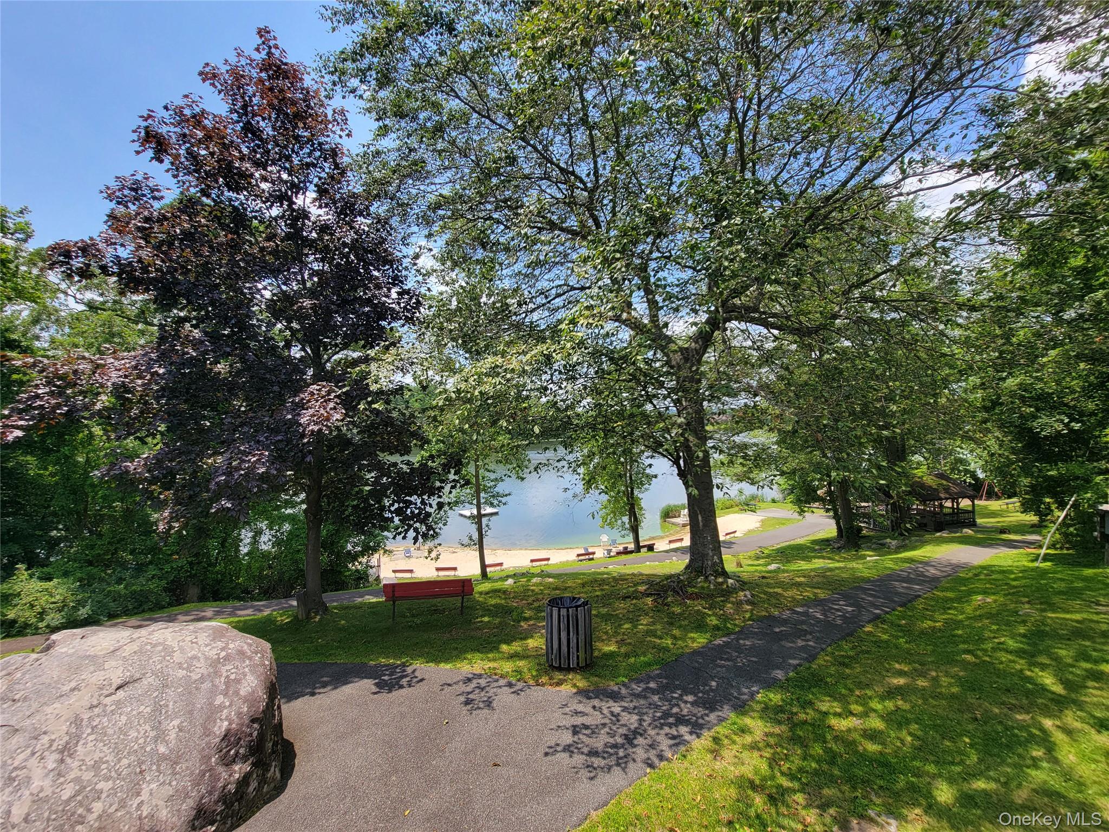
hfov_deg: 106.2
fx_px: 416
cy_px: 416
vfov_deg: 89.9
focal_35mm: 13
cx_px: 554
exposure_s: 1/1016
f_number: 2.2
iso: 50
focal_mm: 2.2
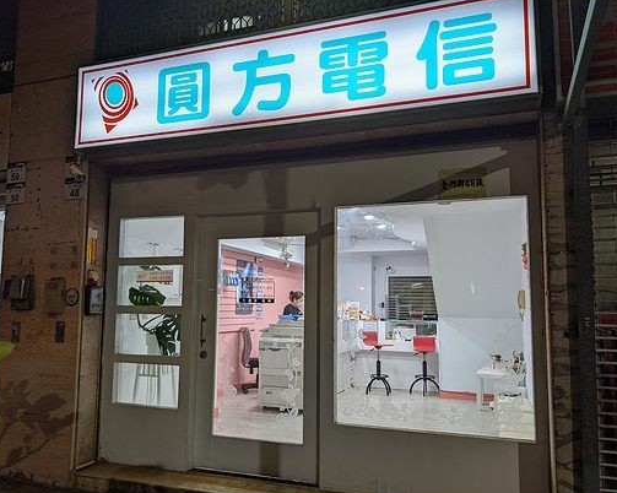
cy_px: 251
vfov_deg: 49.9
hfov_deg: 60.4
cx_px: 291
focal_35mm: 29
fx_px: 529
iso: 104
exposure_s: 1/120
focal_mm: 4.38
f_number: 1.73
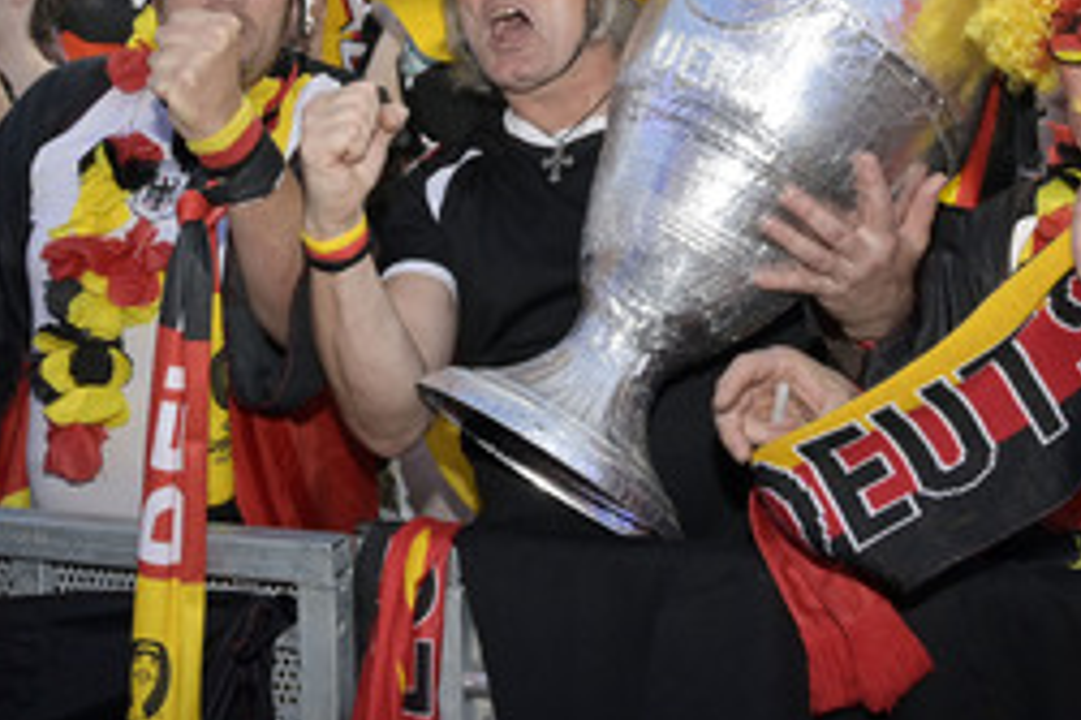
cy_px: 112
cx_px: 588
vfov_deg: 24.5
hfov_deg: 36.9
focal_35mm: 54
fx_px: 1620
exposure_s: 1/160
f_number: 18
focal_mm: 30
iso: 1000
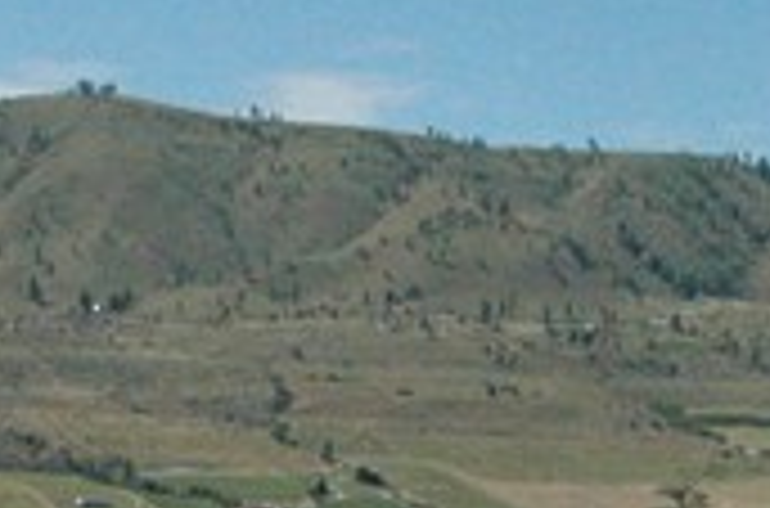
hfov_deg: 12.0
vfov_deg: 7.9
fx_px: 3669
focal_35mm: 172
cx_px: 196
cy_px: 629
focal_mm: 18
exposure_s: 1/8000
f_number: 5.6
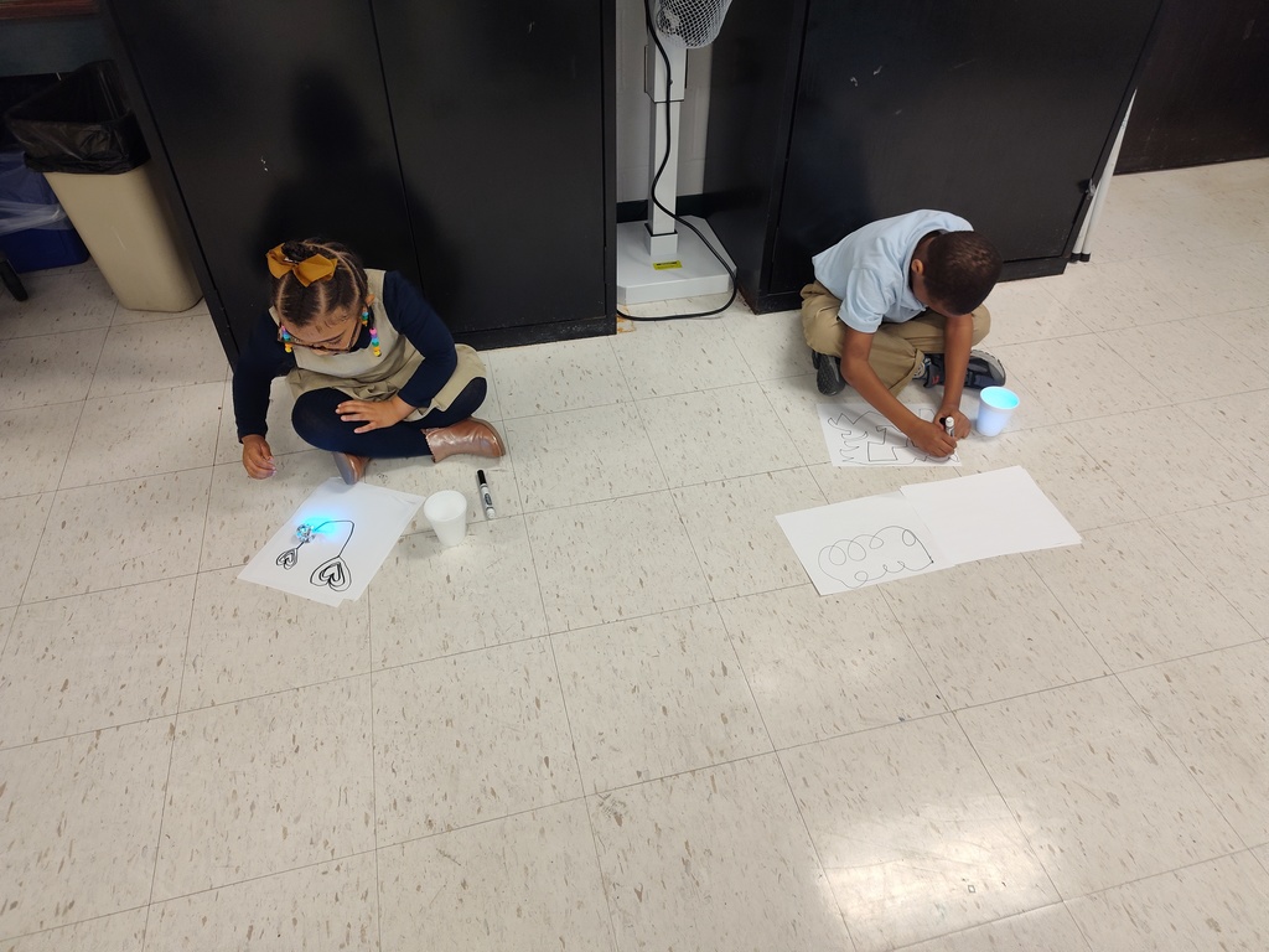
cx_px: 634
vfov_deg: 58.9
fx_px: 843
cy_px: 476
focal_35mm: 23
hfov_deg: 73.9
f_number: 1.8
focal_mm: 5.56
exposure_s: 1/120
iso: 969
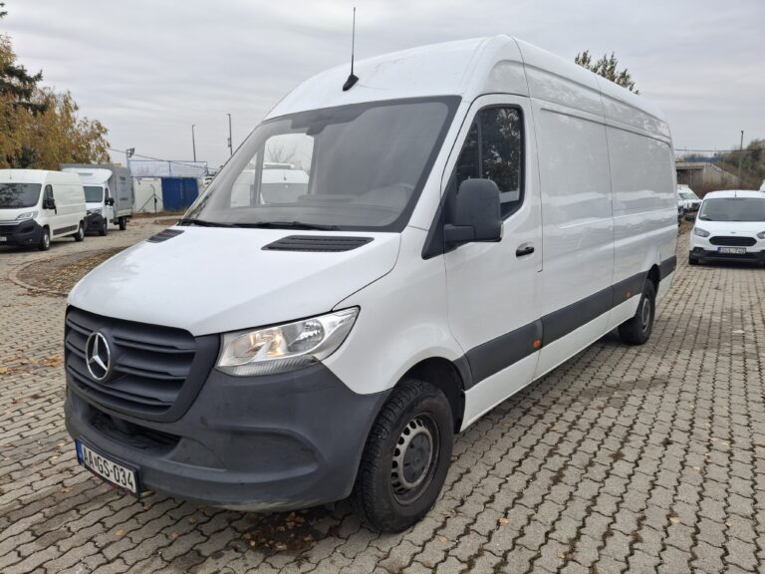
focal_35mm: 25
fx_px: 552
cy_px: 287
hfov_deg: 69.4
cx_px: 382
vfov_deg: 54.9
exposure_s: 1/412
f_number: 1.8
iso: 32
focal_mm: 4.69
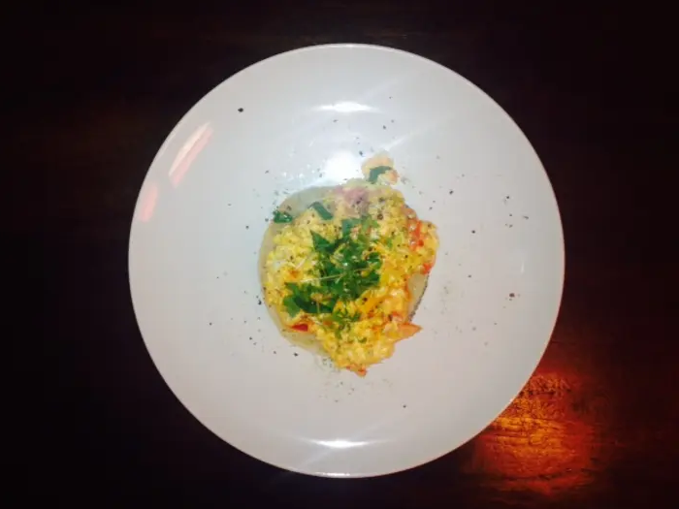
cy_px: 261
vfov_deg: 39.7
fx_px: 706
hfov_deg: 51.3
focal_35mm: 36
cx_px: 331
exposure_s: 1/50
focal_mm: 4.28
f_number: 2.4
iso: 50
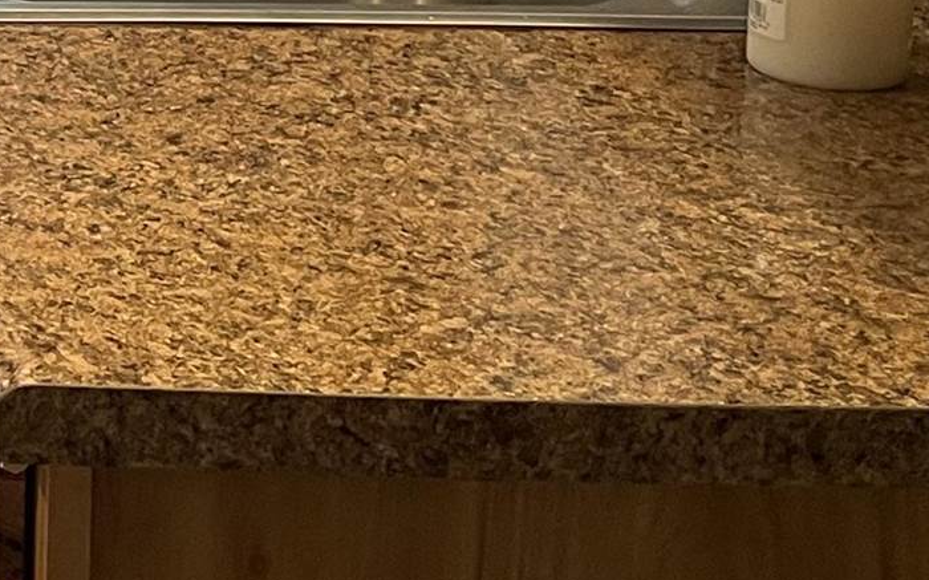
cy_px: -346
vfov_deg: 10.4
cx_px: -908
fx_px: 3063
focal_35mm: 121
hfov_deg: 14.4
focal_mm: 4.2
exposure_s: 1/60
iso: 80
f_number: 1.6
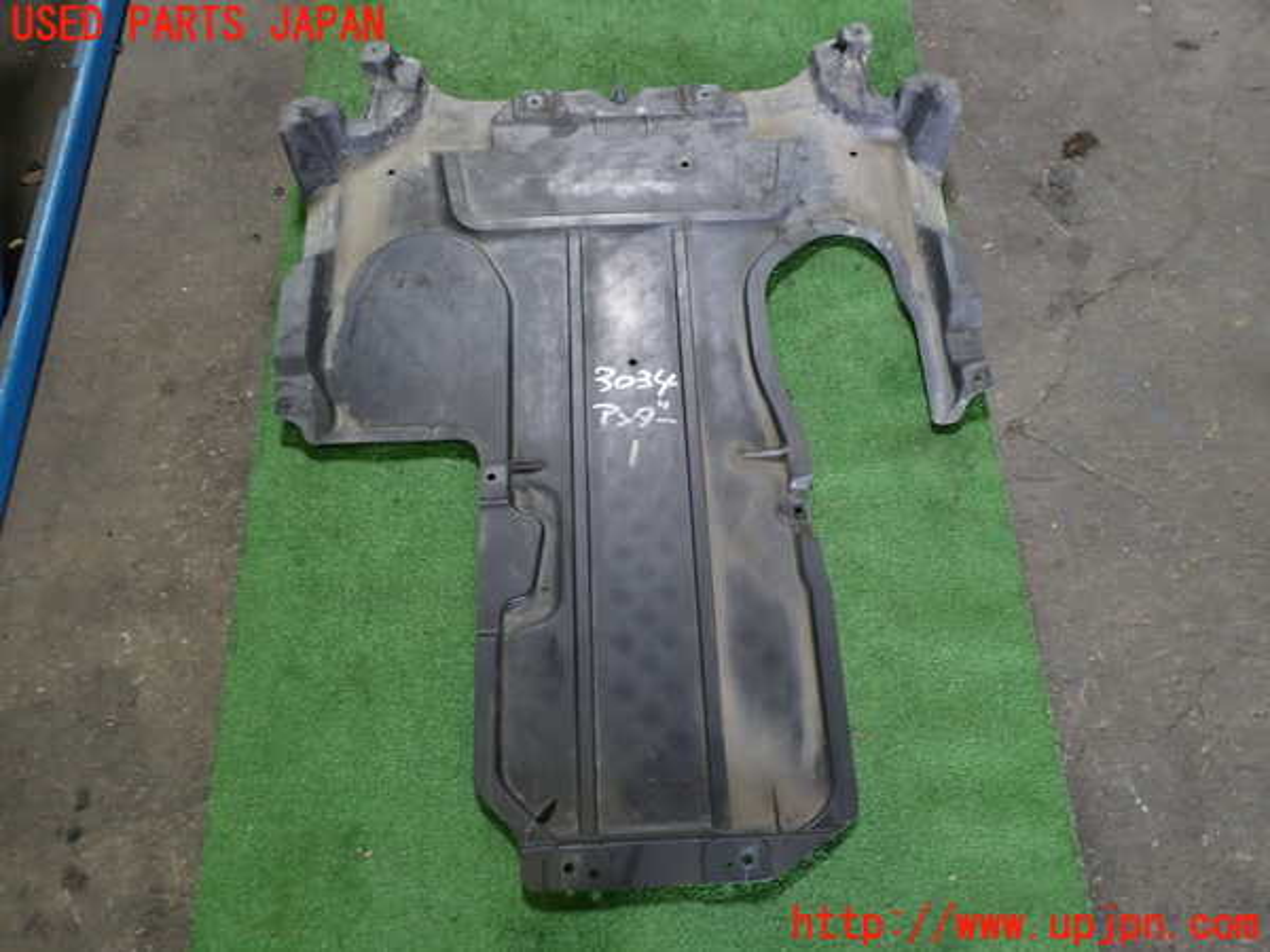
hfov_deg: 60.0
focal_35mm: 30
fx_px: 1101
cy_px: 476
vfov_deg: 46.8
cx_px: 635
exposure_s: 1/30
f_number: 2.3
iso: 200
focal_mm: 5.4
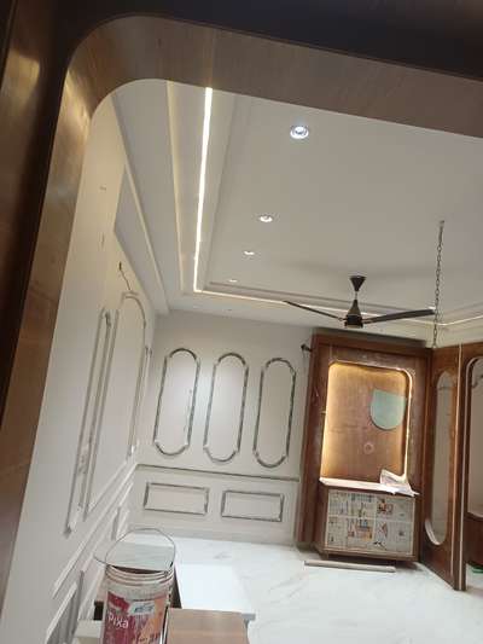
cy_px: 322
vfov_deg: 71.6
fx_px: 446
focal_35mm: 24
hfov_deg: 56.8
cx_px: 242
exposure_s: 1/50
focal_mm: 5.31
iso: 269
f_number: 1.7
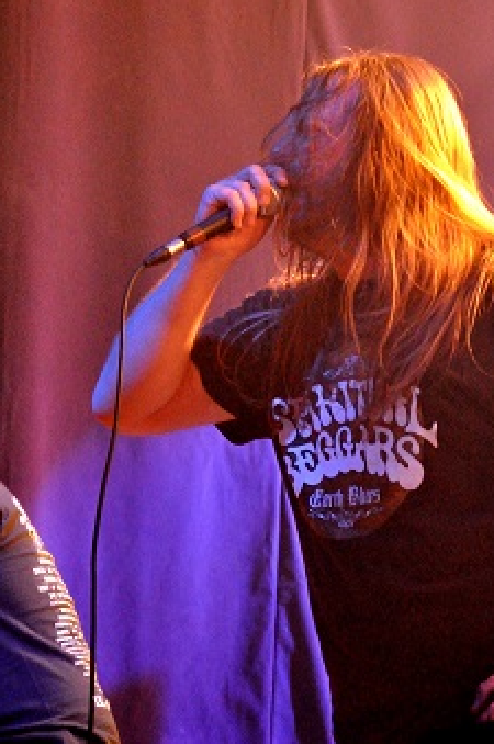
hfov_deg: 6.0
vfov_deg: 9.0
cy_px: 248
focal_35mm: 228
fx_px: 4701
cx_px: 300
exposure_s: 1/60
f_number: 5.6
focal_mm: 105
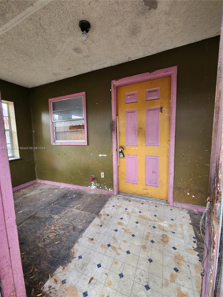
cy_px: 148
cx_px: 112
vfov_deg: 106.2
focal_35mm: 13
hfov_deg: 89.9
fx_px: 112
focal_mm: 2.2
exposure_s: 1/60
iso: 125
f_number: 2.2
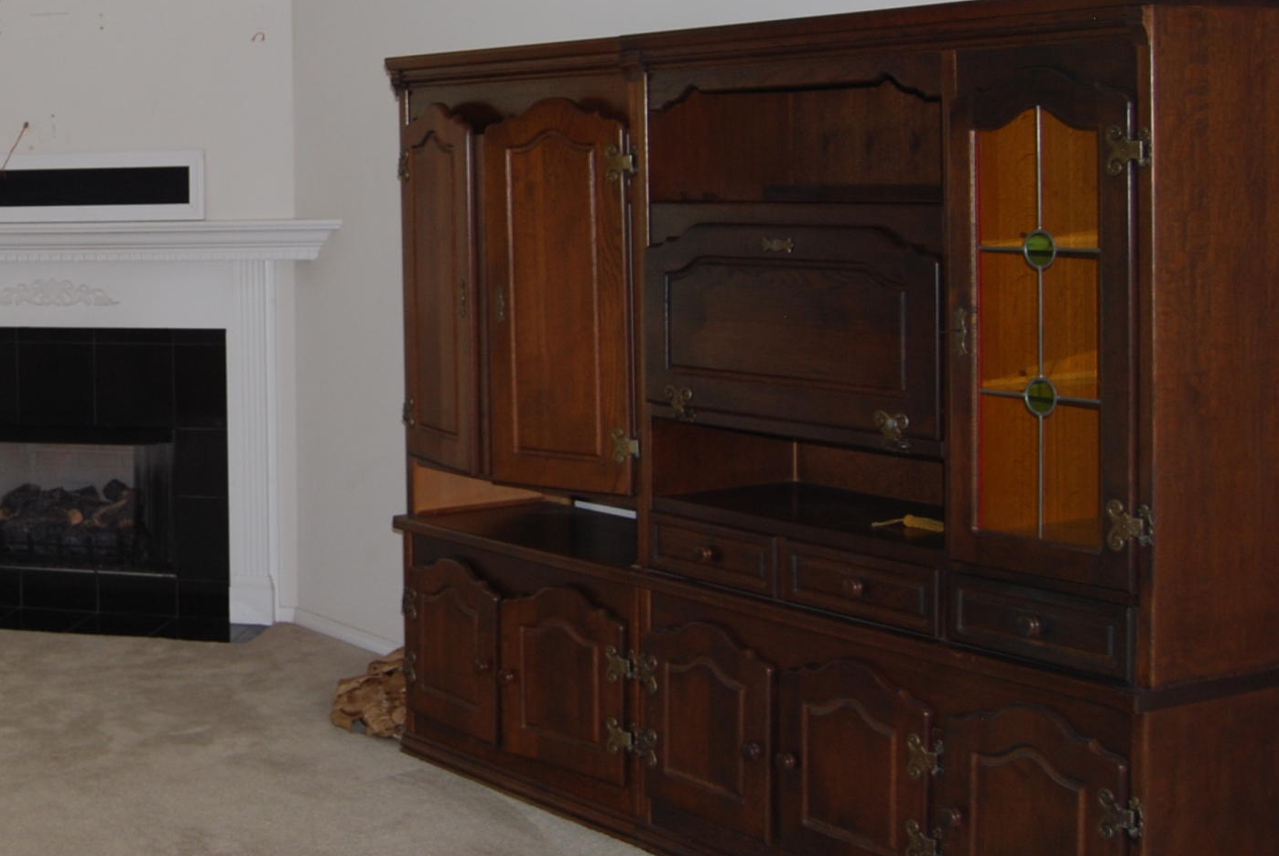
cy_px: 250
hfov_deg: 31.9
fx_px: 2063
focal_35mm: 58
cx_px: 17
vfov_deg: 23.3
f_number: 3.5
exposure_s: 1/60
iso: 200
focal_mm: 18
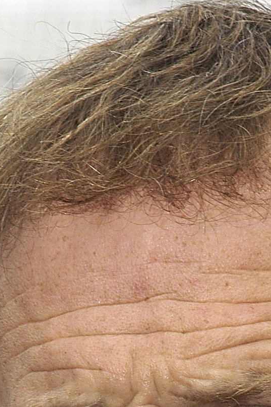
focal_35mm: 608
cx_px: 206
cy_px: 535
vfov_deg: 3.4
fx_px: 6874
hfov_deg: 2.3
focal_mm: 135
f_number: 16
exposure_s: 1/180
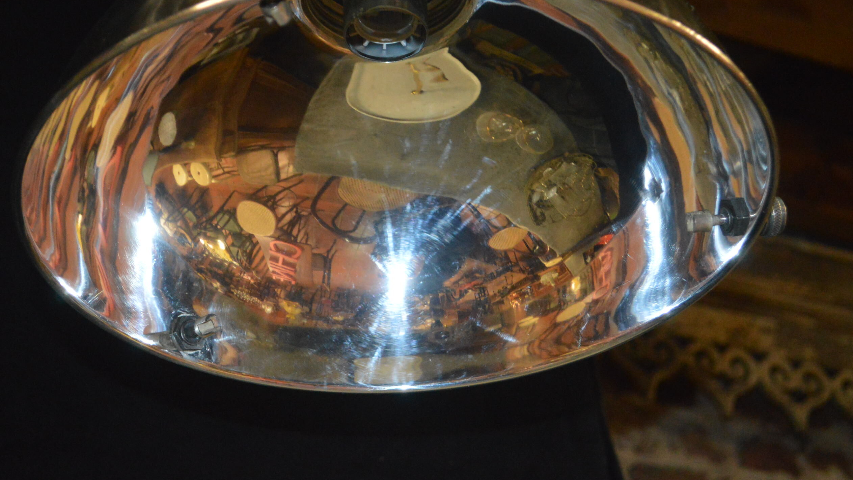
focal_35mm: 71
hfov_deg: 29.7
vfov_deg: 16.9
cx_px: 427
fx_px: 1606
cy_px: 150
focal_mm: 38
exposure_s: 1/60
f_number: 5
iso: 2800
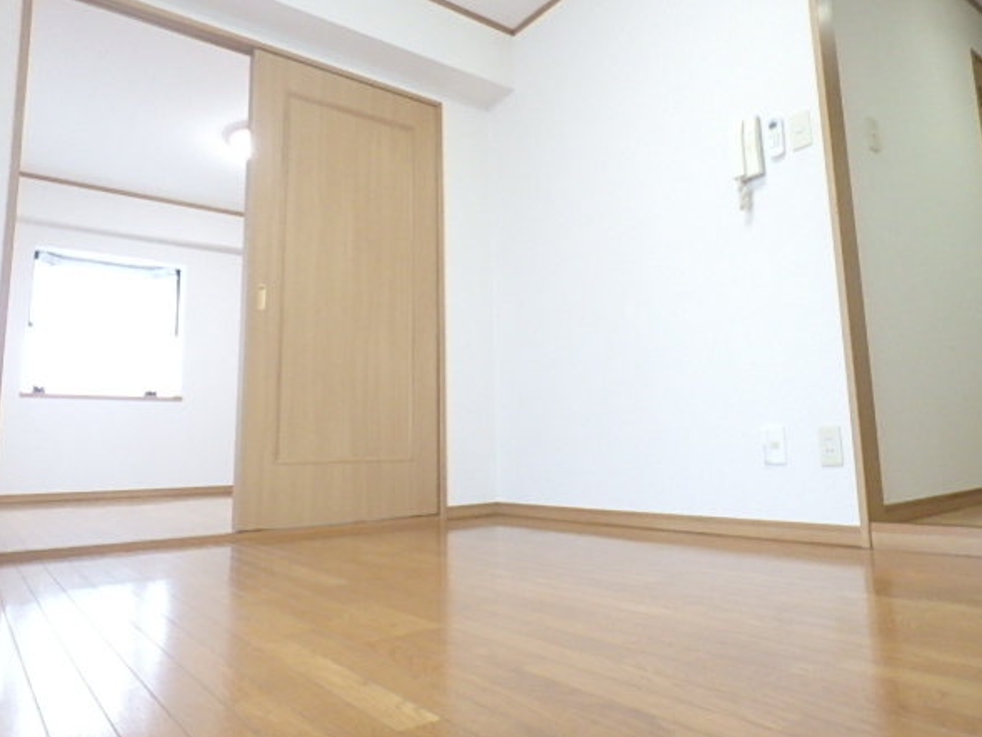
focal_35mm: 25
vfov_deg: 54.9
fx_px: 709
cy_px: 360
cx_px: 529
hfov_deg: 69.3
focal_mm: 4
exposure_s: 1/25
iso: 800
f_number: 3.8
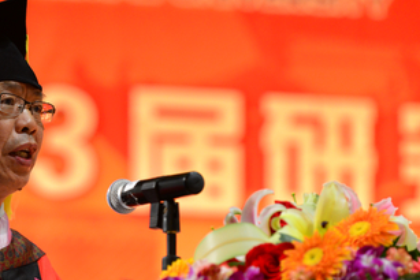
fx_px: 2965
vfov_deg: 5.4
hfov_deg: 8.1
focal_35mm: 254
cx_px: 49
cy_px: 163
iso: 1600
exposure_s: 1/60
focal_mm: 130
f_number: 3.2
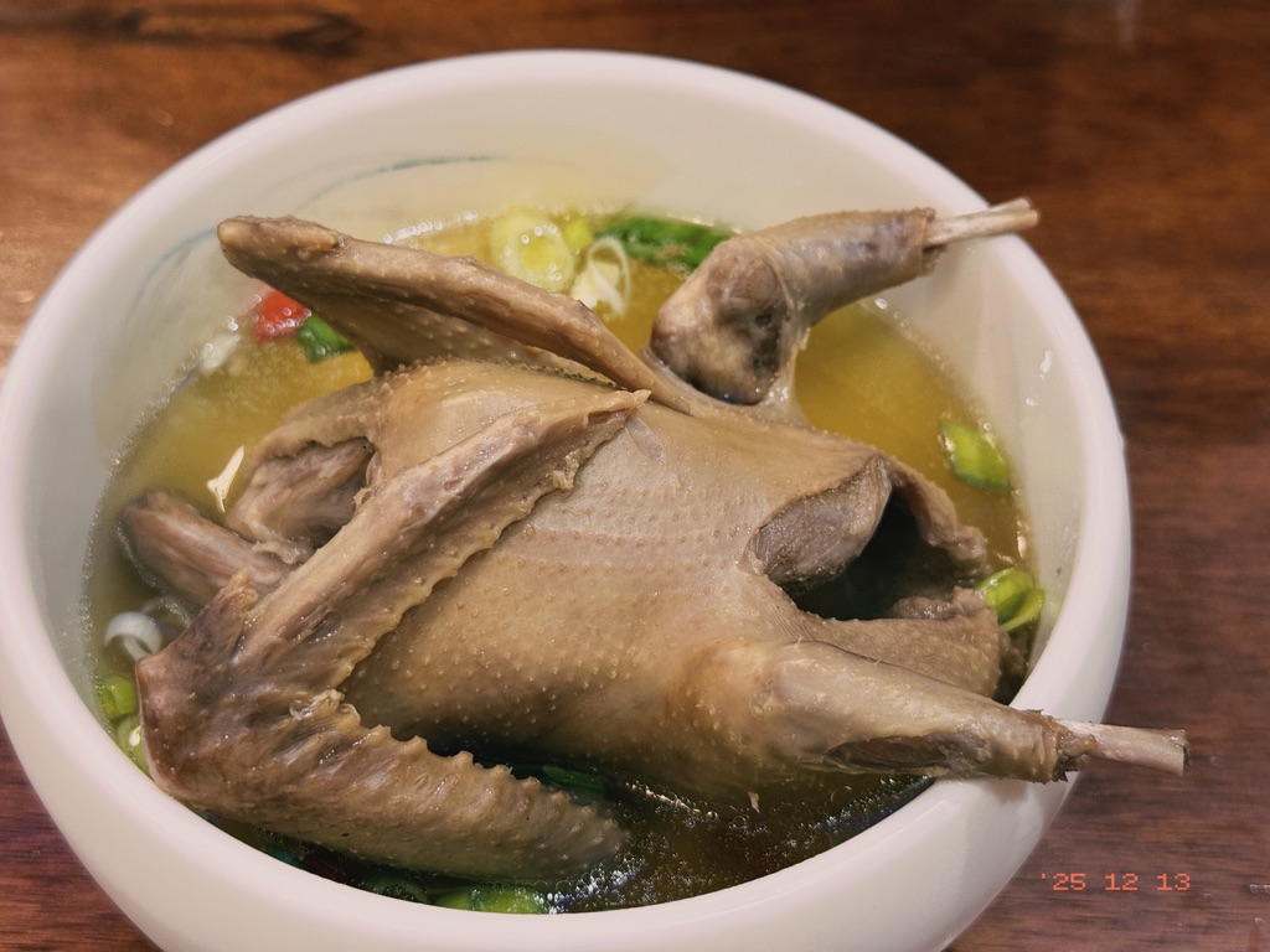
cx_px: 635
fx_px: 1761
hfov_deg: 39.7
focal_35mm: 48
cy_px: 476
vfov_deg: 30.3
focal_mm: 6.76
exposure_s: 1/50
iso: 160
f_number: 1.78
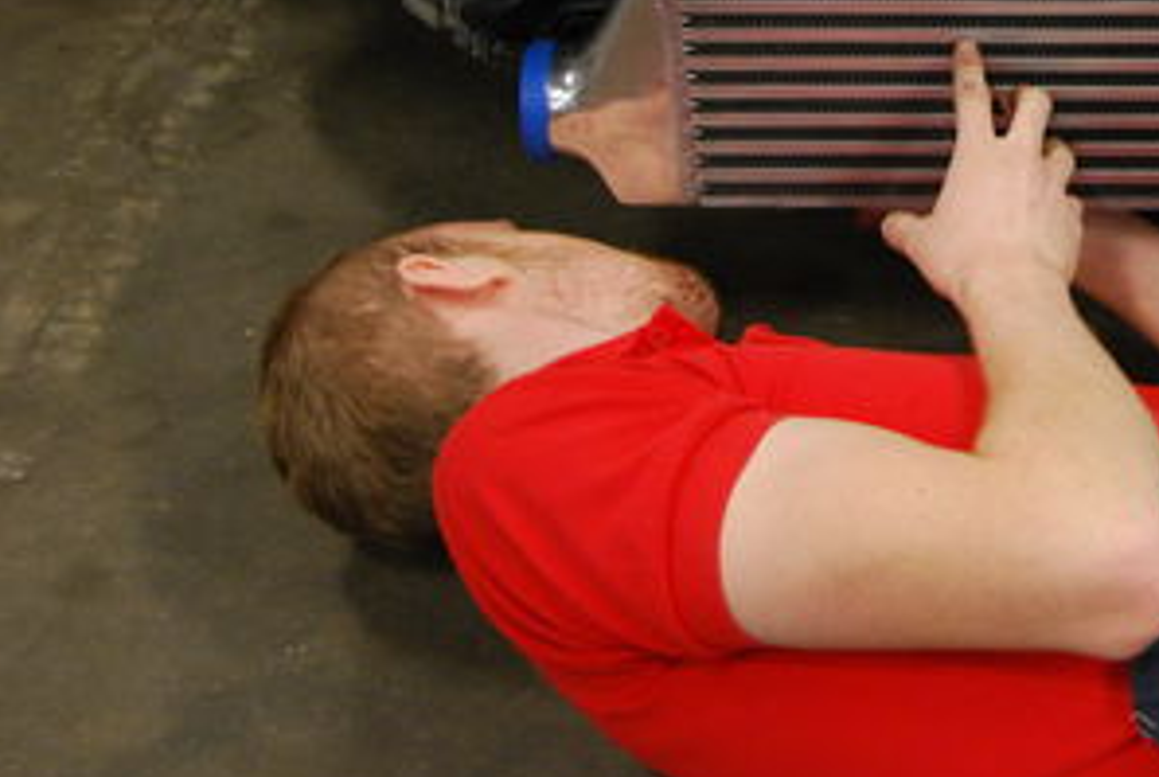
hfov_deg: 17.7
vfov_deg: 12.0
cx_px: 1120
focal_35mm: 113
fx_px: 3646
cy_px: -20
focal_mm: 35
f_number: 4.8
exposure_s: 1/20
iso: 800
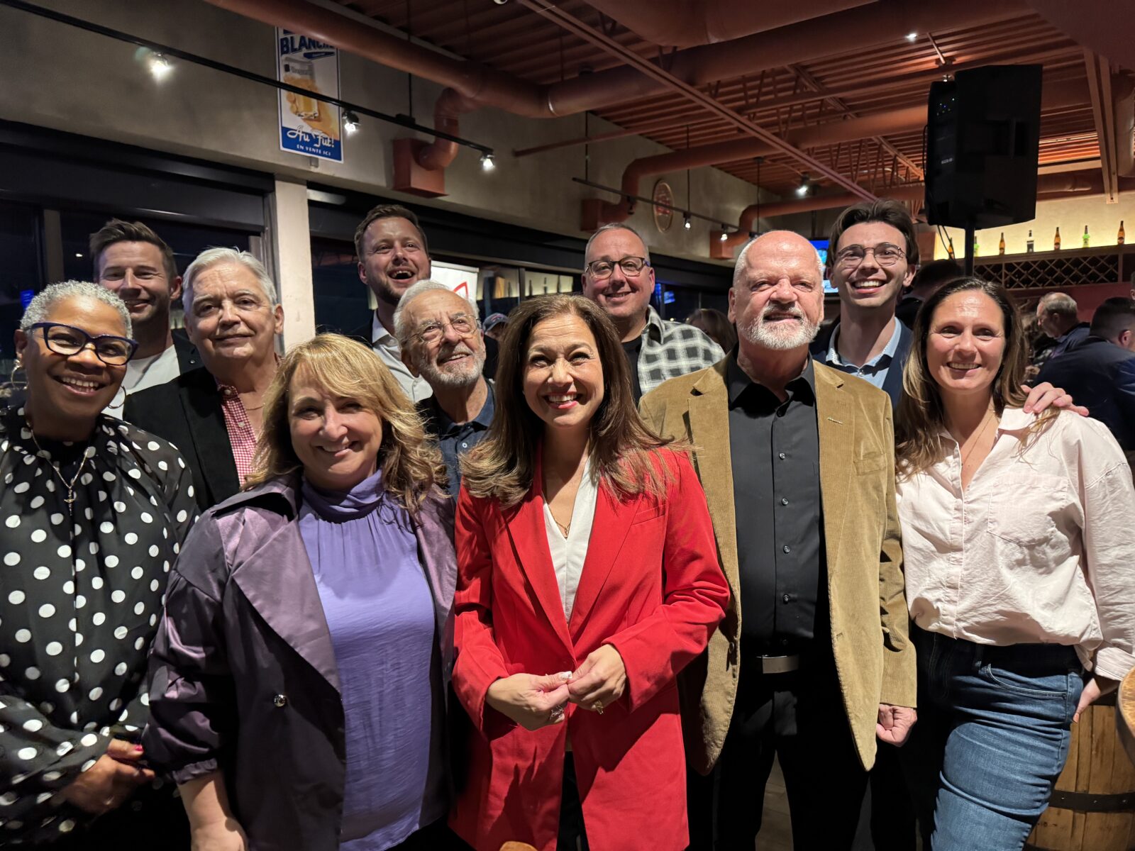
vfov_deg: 56.8
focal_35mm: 24
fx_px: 787
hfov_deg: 71.6
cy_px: 426
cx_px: 568
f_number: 1.78
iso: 800
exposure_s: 1/60
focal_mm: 6.76
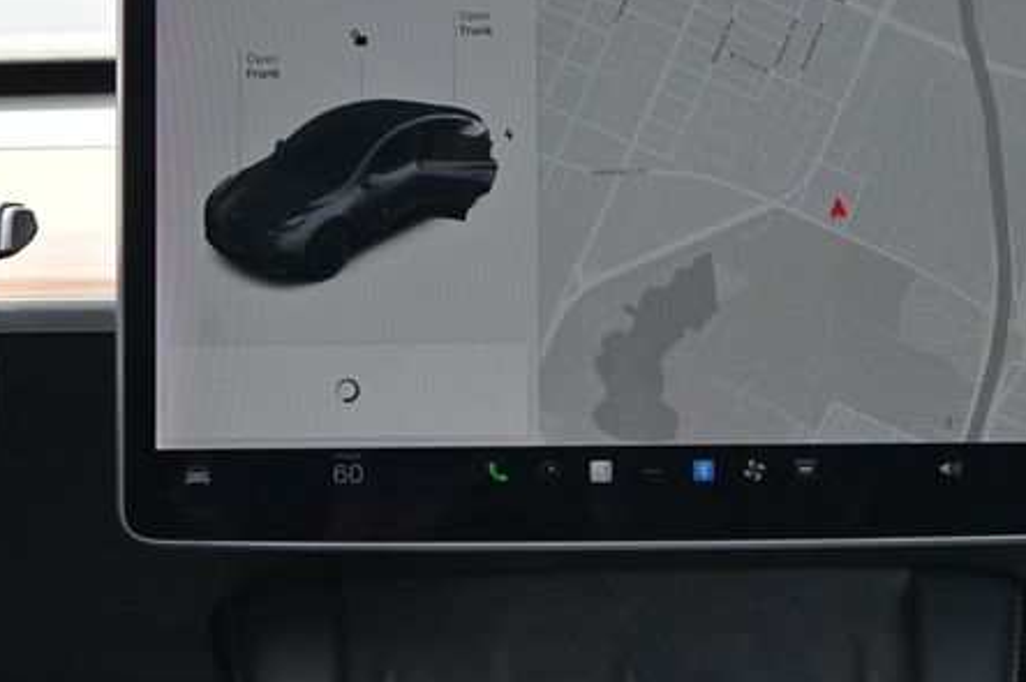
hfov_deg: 20.1
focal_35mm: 102
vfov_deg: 13.4
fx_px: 2896
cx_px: 638
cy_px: 220
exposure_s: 1/125
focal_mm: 47
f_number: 6
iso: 560
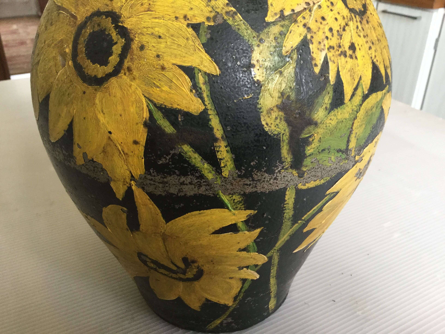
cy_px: 167
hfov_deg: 58.4
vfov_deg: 45.4
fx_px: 399
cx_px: 222
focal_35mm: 31
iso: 50
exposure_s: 1/33
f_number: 2.4
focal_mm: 3.3
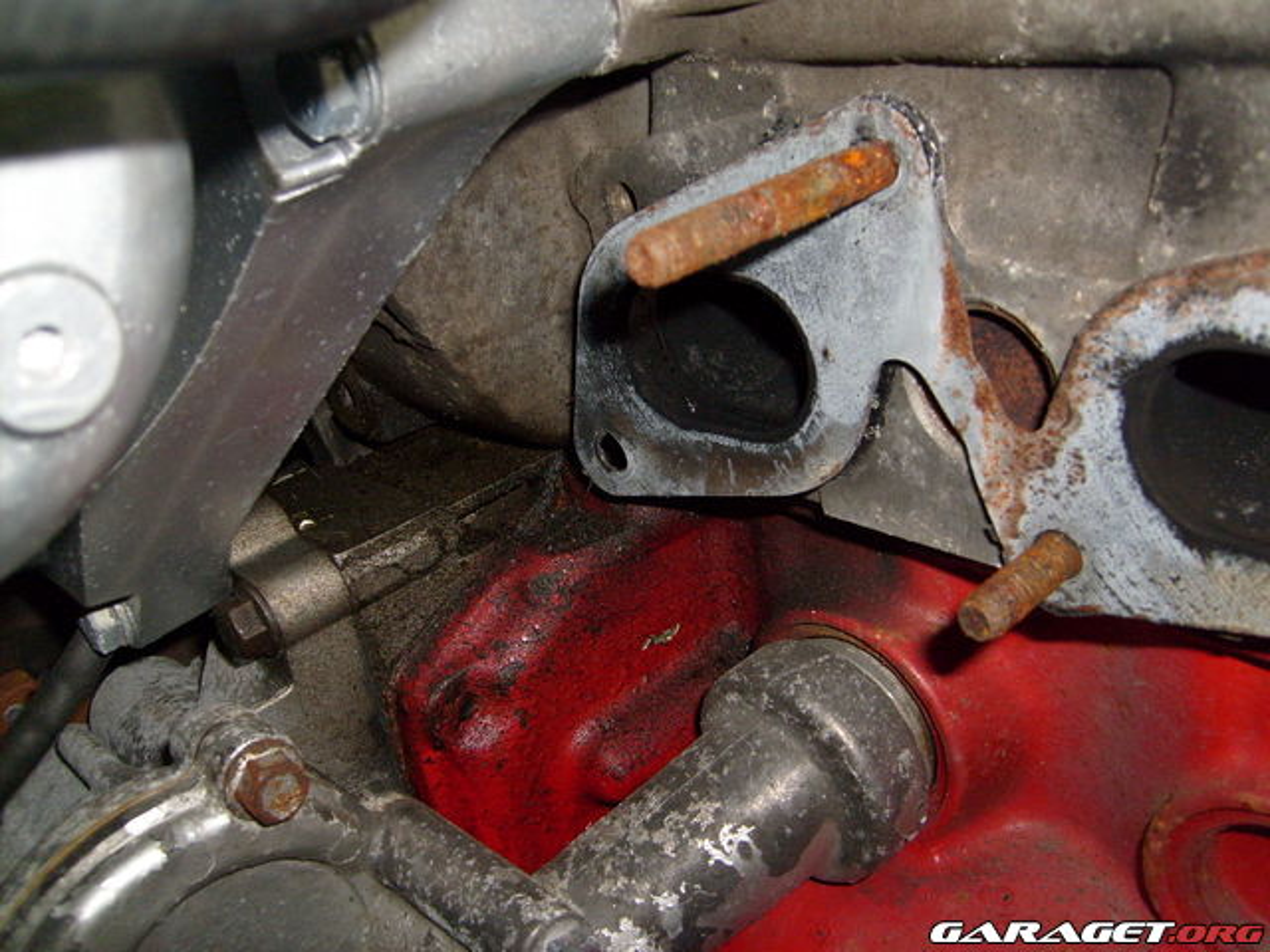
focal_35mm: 35
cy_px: 476
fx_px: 1284
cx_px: 635
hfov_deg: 52.6
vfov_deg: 40.7
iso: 100
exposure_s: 1/45
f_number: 2.8
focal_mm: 5.8
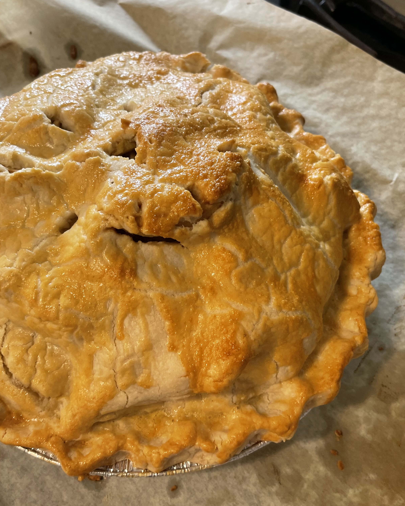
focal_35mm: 34
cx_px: 168
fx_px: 509
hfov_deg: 43.2
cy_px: 254
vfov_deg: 52.8
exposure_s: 1/60
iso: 80
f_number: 1.6
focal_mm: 4.2
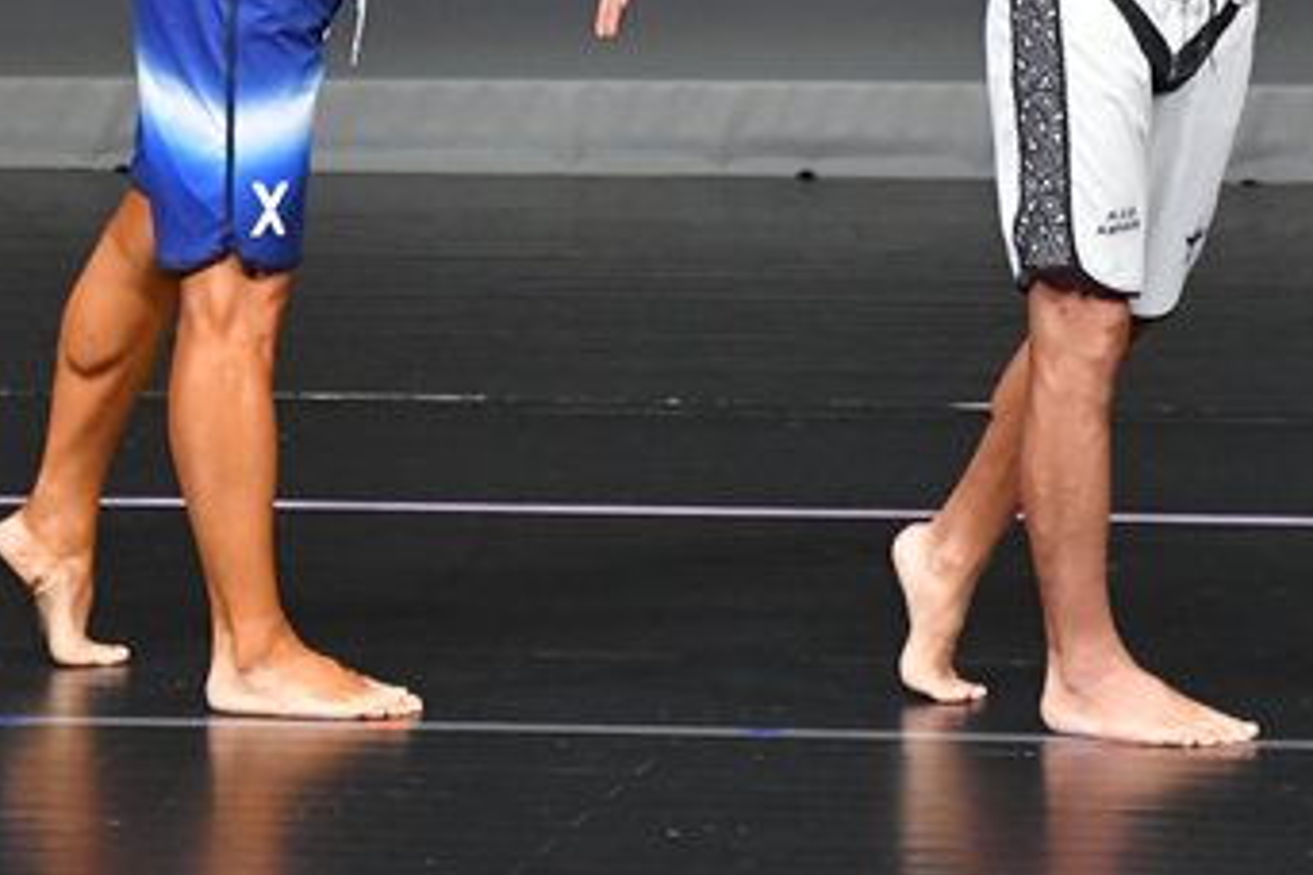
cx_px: 255
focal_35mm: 680
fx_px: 24799
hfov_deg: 3.0
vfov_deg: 2.0
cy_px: 0
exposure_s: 1/400
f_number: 5.6
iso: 4000
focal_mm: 200
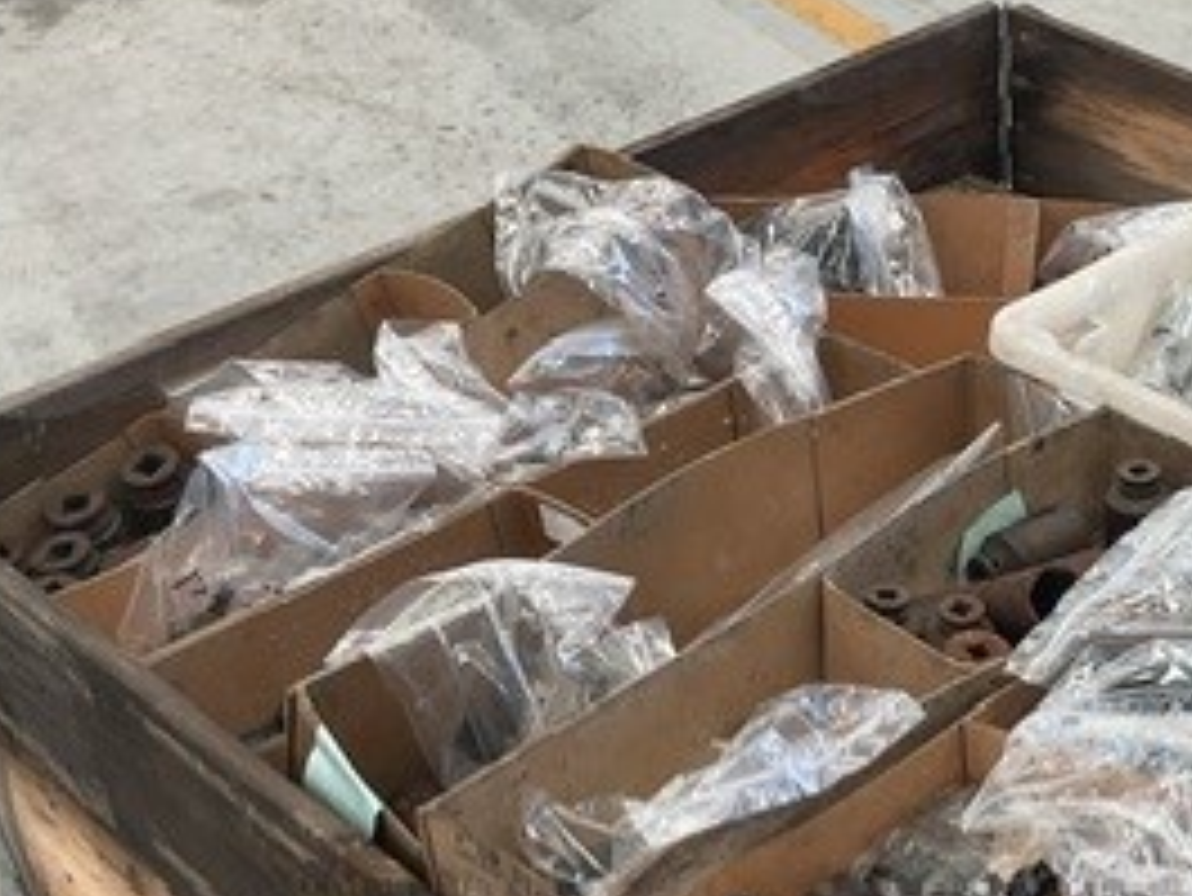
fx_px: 2412
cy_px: 707
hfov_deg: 26.8
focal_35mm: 70
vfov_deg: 20.8
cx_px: 1084
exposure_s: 1/60
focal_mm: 3
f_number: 1.8
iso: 40
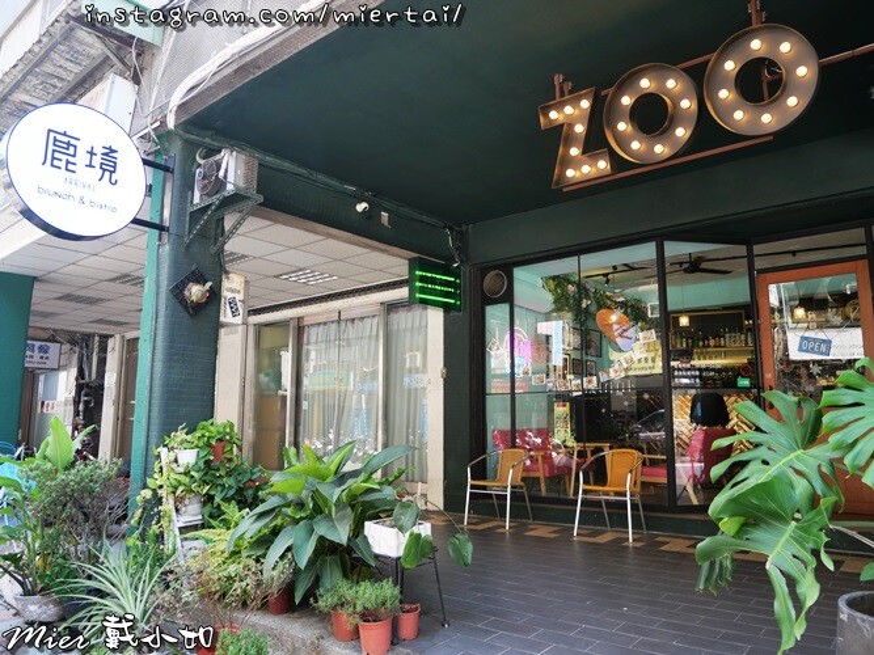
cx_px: 437
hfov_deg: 71.6
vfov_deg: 56.8
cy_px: 328
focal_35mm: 24
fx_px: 606
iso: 200
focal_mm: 12
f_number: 3.5
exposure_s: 1/100
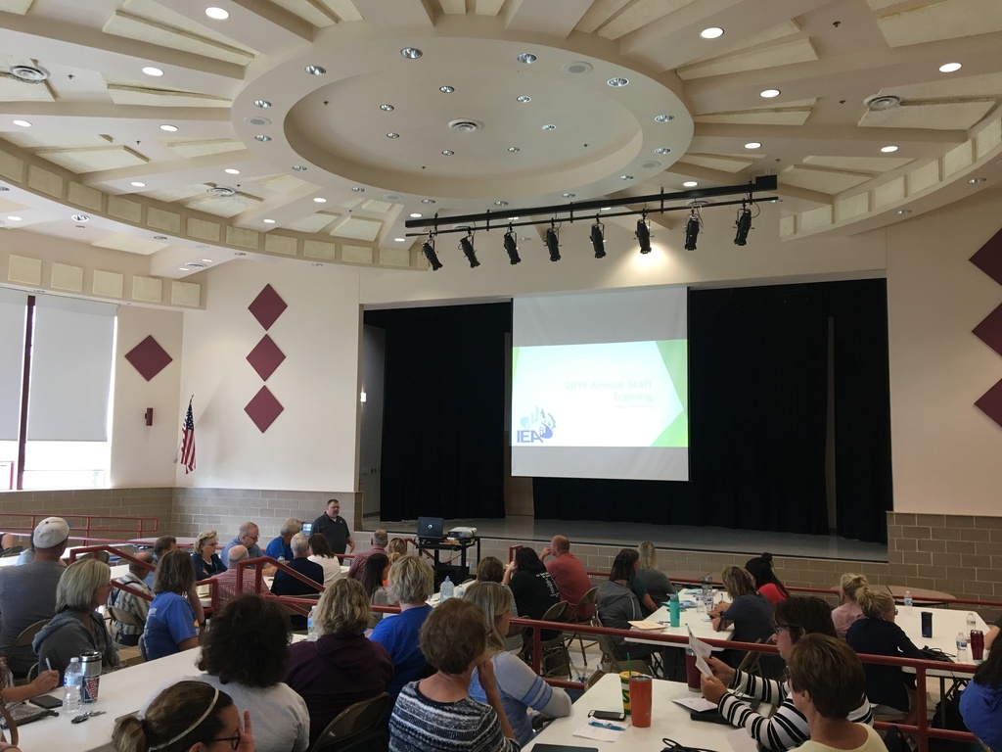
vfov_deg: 48.2
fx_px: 839
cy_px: 376
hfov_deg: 61.7
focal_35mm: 29
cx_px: 501
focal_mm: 4.15
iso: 80
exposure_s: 1/30
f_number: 2.2
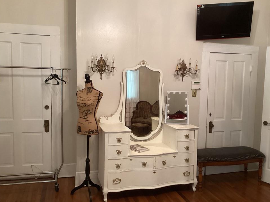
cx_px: 140
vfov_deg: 42.9
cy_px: 100
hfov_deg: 55.4
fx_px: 257
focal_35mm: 33
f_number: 2.4
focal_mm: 3.3
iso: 320
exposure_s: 1/40
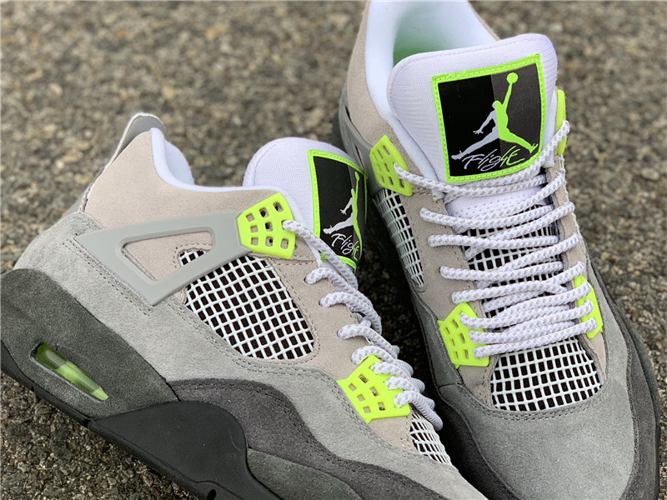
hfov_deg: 36.8
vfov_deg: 28.0
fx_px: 1002
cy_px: 250
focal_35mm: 52
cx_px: 334
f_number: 2.4
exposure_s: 1/175
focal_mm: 6
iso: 16
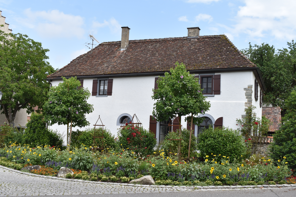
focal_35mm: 39
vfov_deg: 34.2
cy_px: 98
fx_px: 321
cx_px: 148
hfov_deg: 49.6
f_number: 10
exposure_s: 1/400
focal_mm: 26
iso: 400
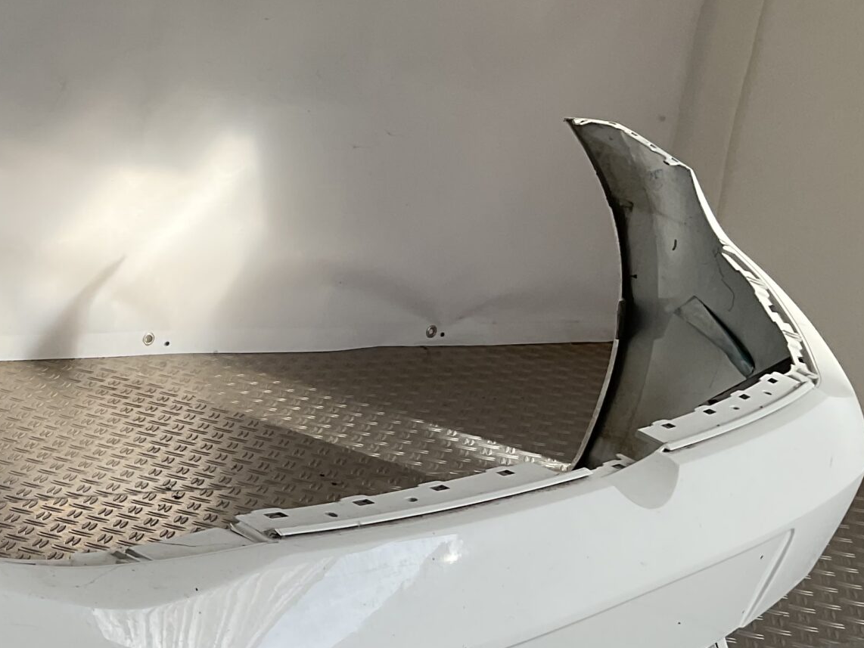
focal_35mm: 65
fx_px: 1623
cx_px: -22
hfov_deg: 27.9
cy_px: 541
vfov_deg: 22.2
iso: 16
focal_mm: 3
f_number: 1.8
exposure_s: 1/495
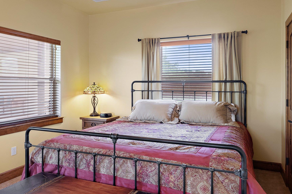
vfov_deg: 49.5
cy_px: 87
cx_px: 154
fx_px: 211
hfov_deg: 69.3
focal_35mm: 26
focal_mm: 22
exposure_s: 1/3
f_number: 11
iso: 800
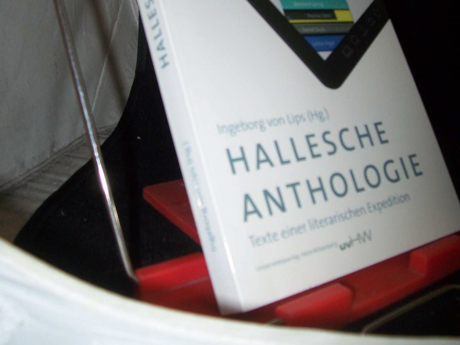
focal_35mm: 46
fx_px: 611
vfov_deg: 31.0
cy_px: 93
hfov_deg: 41.2
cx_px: 231
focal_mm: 5.6
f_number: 2.7
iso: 80
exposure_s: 1/60
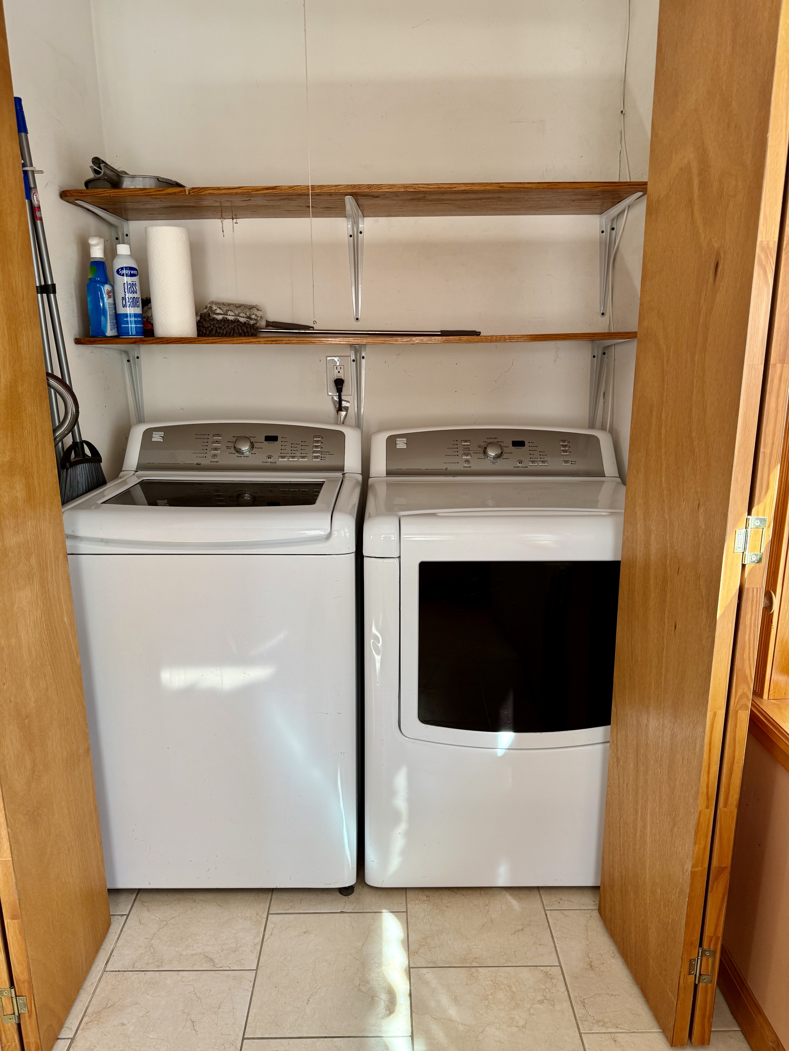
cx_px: 394
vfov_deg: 71.6
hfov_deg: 56.8
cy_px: 526
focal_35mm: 24
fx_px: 729
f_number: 1.78
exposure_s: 1/121
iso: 100
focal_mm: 6.76
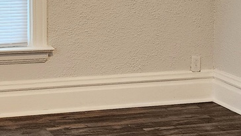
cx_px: -42
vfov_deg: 11.9
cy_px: -42
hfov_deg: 20.3
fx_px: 633
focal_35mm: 99
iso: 200
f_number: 1.8
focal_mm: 6.4
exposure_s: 1/120
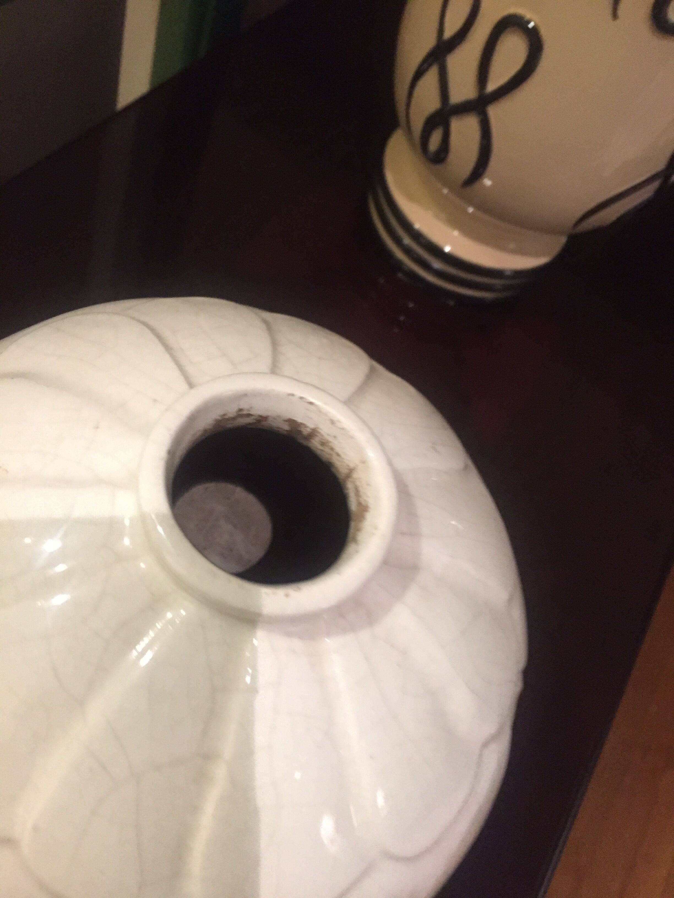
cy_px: 449
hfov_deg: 48.2
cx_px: 337
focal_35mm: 29
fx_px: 753
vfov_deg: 61.7
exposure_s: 1/17
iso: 320
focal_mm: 4.15
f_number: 2.2
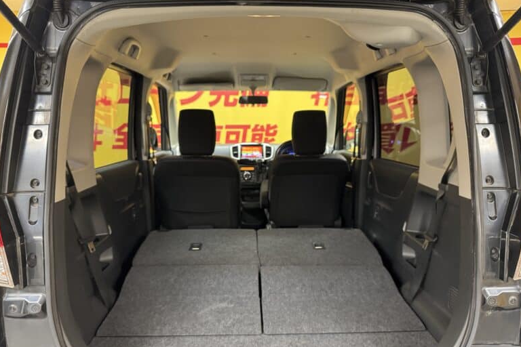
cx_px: 258
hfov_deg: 69.4
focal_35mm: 26
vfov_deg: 49.4
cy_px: 201
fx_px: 376
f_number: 1.78
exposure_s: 1/50
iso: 640
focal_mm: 6.76
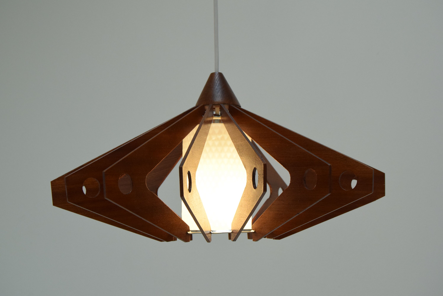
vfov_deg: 25.8
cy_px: 148
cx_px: 222
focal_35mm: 52
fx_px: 647
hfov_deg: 37.8
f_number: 7.1
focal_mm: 35
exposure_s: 1/200
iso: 1600
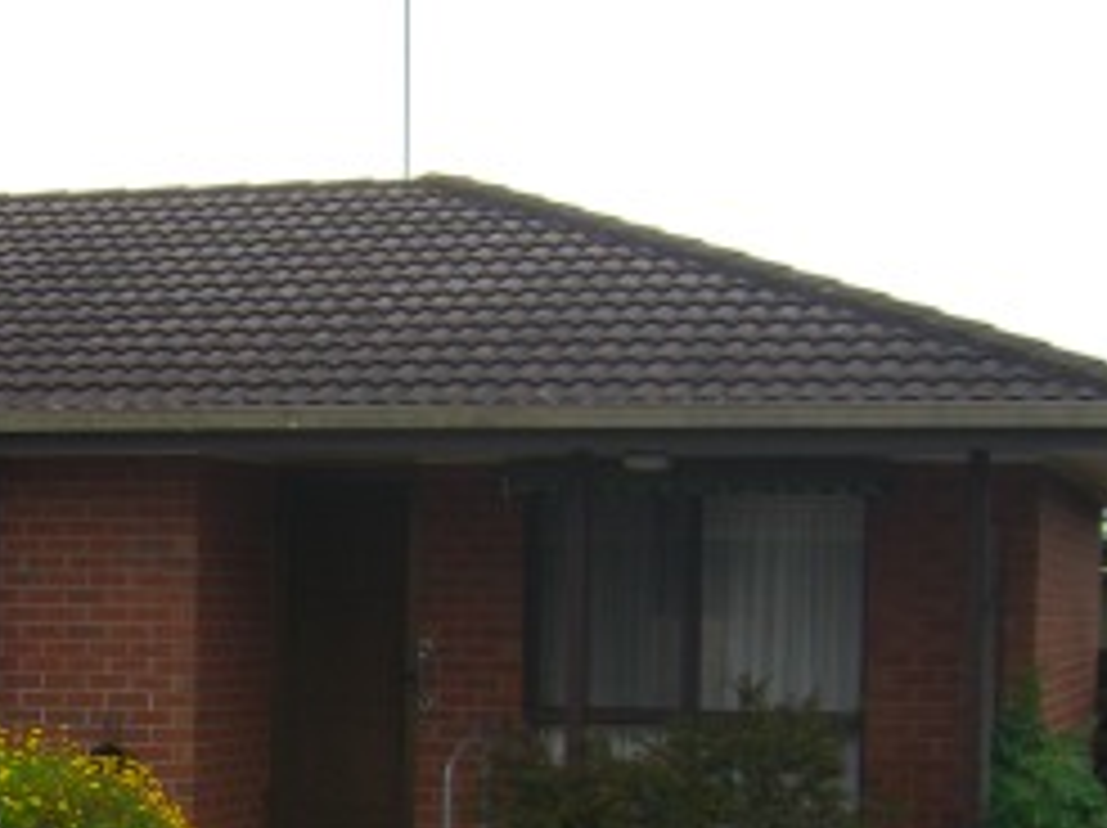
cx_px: -126
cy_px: 837
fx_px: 3163
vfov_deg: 14.7
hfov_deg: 19.0
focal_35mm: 99
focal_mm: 7.9
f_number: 4
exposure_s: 1/250
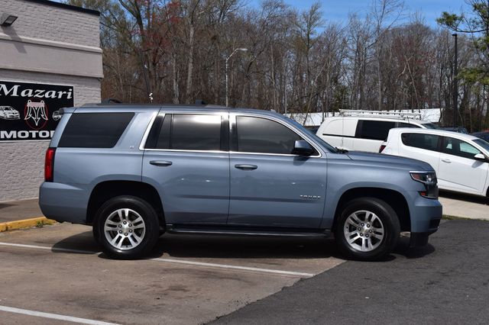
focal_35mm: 54
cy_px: 162
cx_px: 244
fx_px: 733
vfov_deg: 25.0
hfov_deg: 36.9
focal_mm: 36
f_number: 11
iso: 200
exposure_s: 1/500
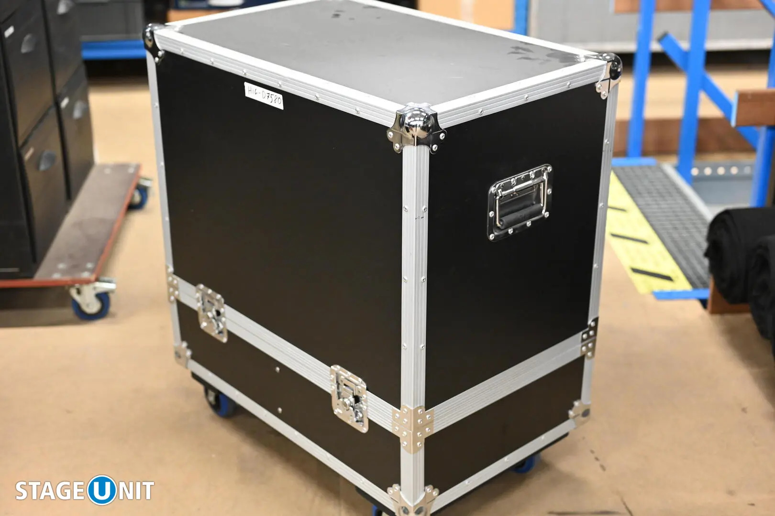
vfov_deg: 27.0
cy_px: 258
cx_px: 388
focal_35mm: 50
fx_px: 1076
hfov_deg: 39.6
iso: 3200
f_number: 2.8
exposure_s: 1/80
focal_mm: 50
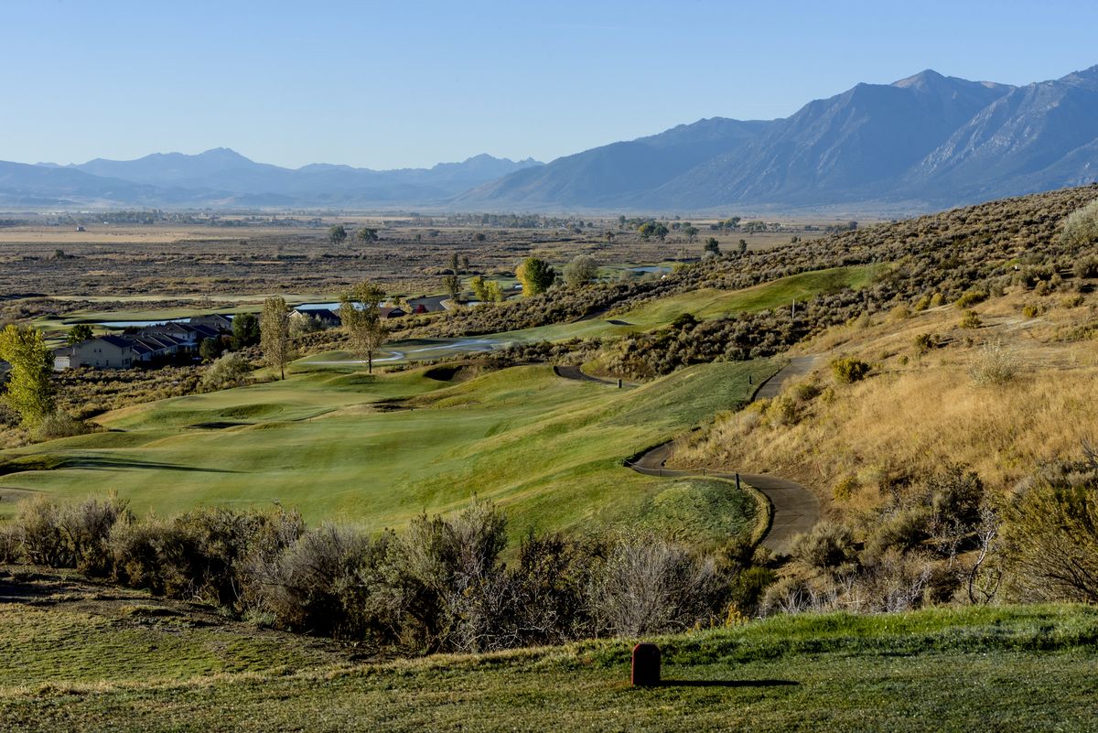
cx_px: 549
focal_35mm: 70
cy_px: 366
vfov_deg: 19.5
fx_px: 2136
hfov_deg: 28.8
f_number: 18
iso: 320
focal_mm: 70
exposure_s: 1/200
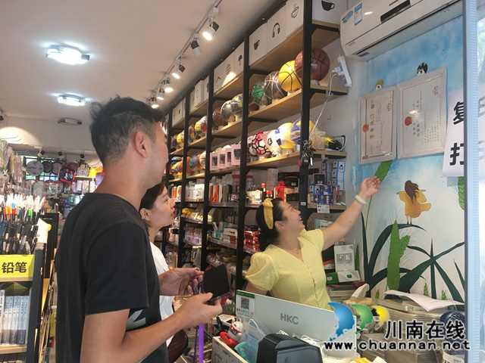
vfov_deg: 48.2
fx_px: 406
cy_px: 182
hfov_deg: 61.7
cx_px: 242
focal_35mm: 29
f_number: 2.2
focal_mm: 4.15
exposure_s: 1/17
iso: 40
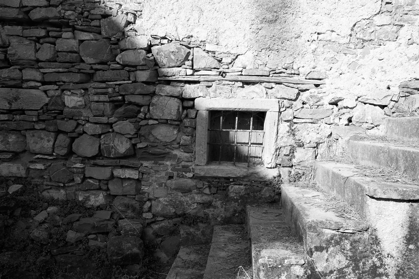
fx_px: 361
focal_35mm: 31
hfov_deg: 60.3
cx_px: 210
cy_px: 140
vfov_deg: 42.3
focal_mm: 31
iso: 400
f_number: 8
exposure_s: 1/500
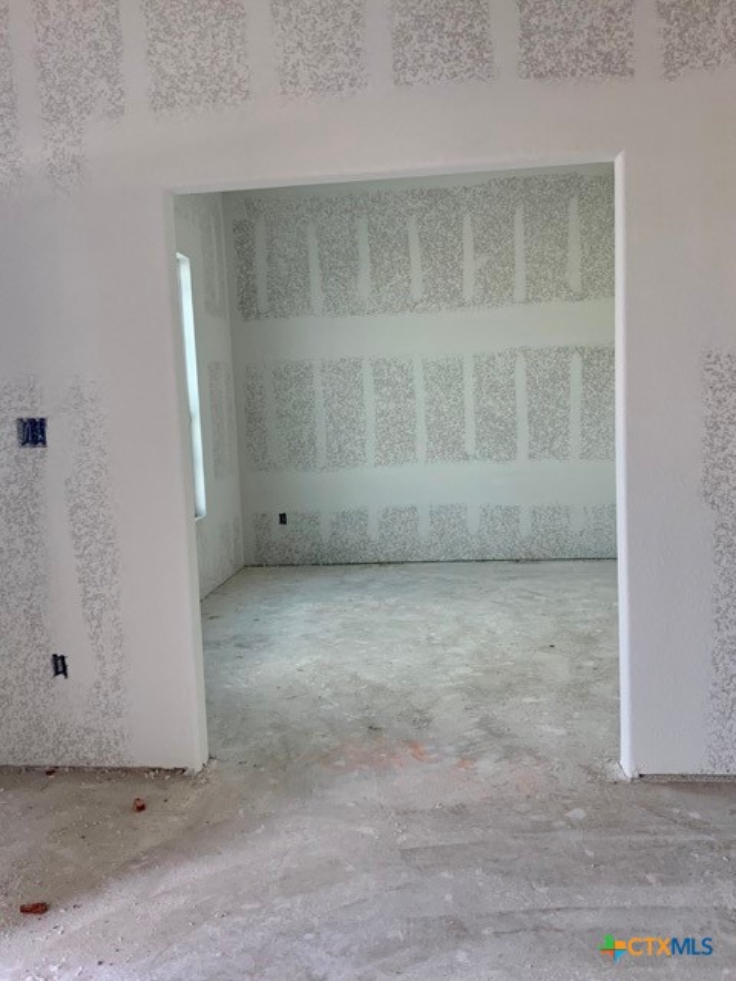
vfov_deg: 61.7
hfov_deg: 48.2
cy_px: 490
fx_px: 822
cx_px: 368
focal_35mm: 29
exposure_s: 1/122
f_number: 1.8
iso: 40
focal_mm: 3
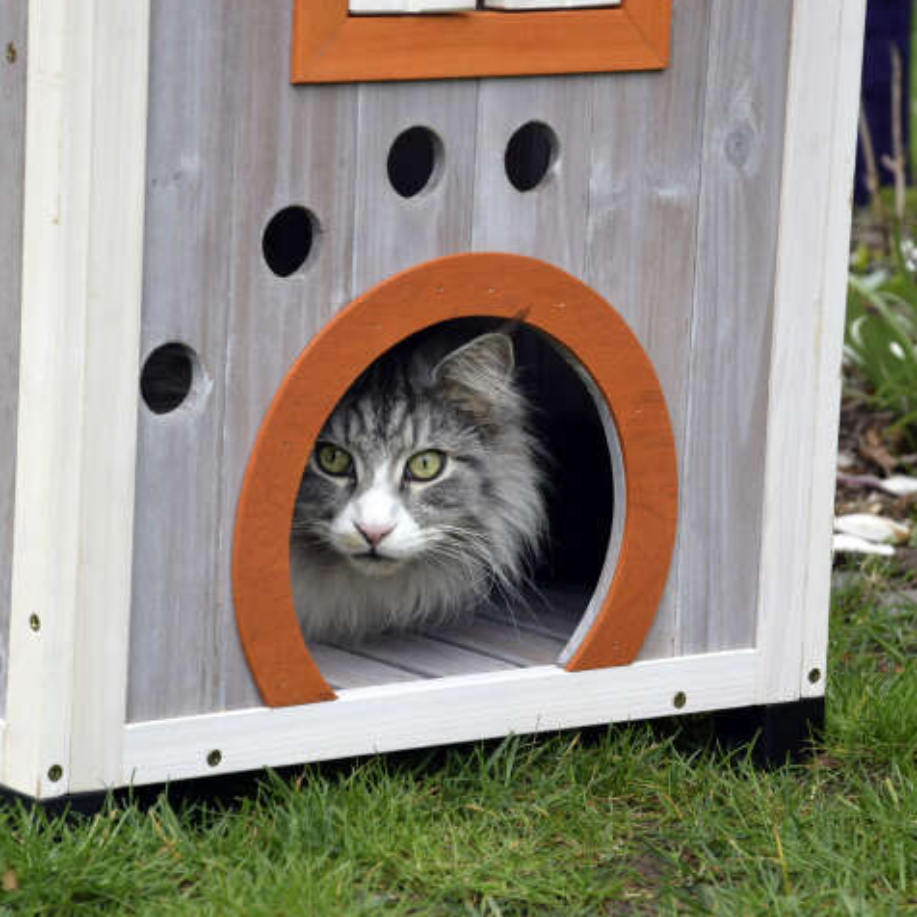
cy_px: 457
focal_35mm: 189
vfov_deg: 9.3
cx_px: 458
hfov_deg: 9.3
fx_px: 5664
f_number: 8
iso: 400
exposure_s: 1/250
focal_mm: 98
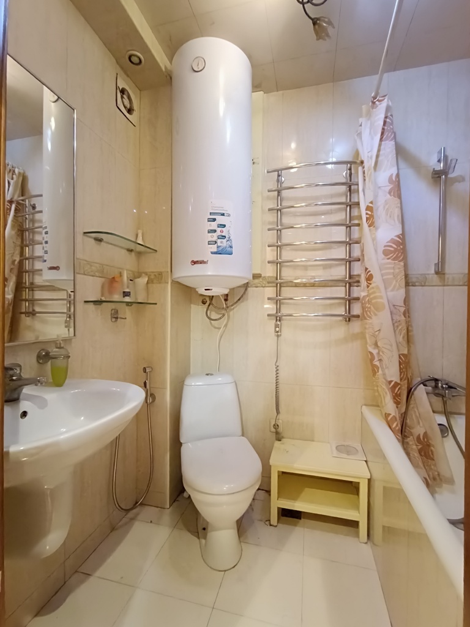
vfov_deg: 94.5
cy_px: 314
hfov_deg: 78.1
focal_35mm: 16
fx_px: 290
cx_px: 235
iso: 2464
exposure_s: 1/20
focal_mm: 1.66
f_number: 2.2
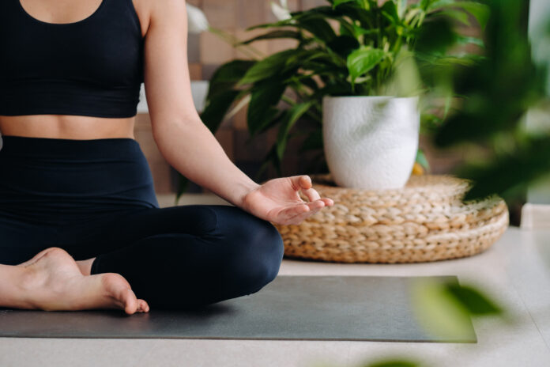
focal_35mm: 84
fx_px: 1283
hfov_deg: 24.2
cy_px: 184
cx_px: 275
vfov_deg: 16.3
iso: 1000
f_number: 2.2
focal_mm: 56
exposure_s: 1/640
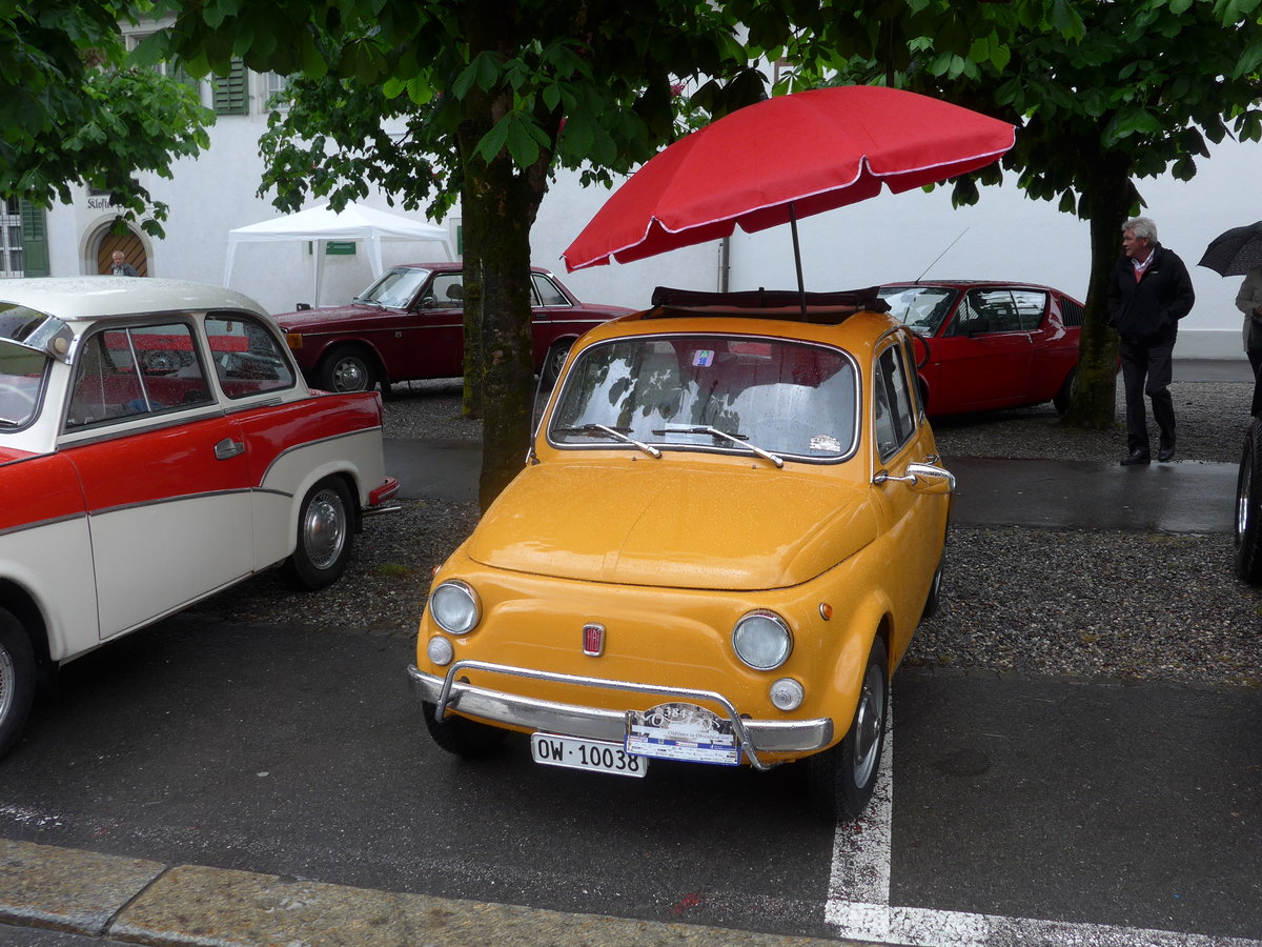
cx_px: 631
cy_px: 474
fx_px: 1130
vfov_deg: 45.4
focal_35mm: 31
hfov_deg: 58.4
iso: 80
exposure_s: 1/160
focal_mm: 6.5
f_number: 2.8
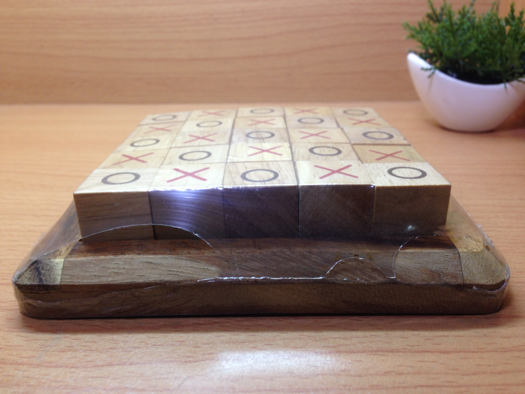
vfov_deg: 42.9
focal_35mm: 33
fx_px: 500
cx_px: 262
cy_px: 197
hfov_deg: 55.4
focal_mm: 4.12
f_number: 2.4
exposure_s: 1/20
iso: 50
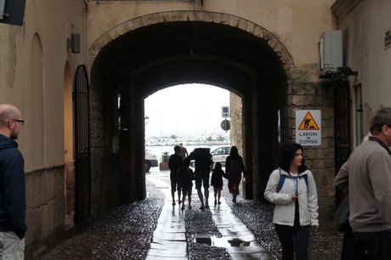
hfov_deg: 24.6
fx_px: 895
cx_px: 196
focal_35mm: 82
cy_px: 130
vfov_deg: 16.5
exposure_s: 1/250
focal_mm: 55
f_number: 5.6
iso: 500
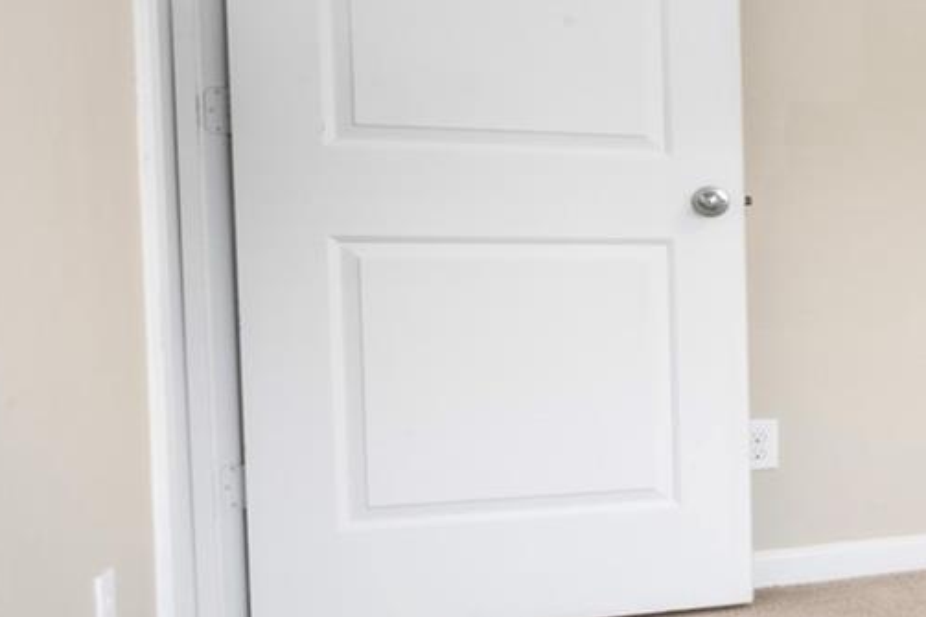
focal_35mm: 57
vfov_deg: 23.8
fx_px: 1466
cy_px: 283
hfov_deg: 20.0
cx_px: 1800
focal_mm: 14
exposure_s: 5
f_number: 9
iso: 250
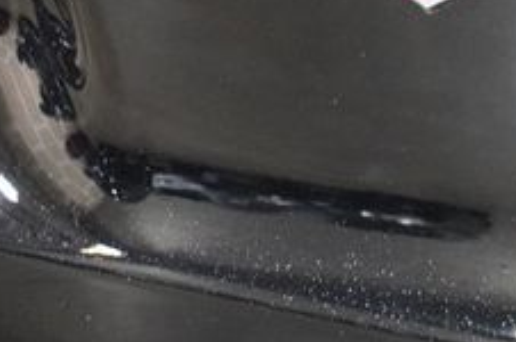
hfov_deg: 17.0
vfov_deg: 11.3
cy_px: -41
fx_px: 1703
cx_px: 438
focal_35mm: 119
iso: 6400
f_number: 4.5
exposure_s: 1/40
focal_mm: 28
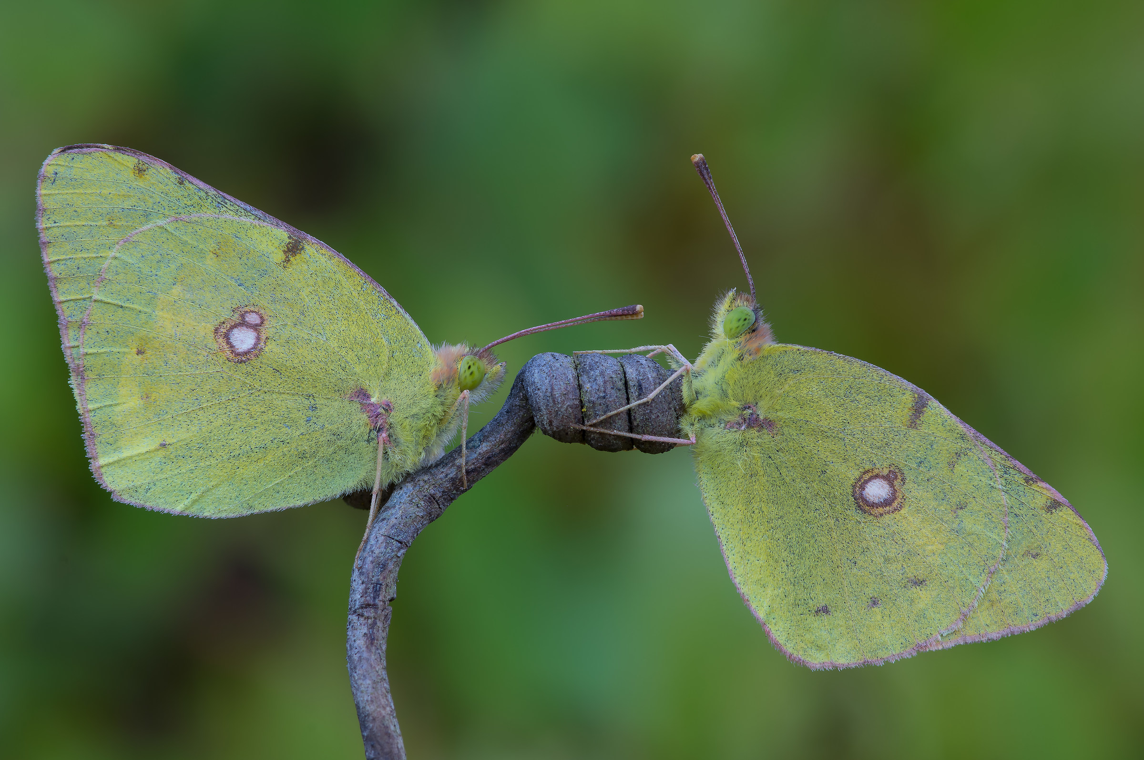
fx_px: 4762
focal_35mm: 150
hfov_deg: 13.7
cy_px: 380
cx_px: 572
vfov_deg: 9.1
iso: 100
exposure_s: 1/5
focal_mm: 100
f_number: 11
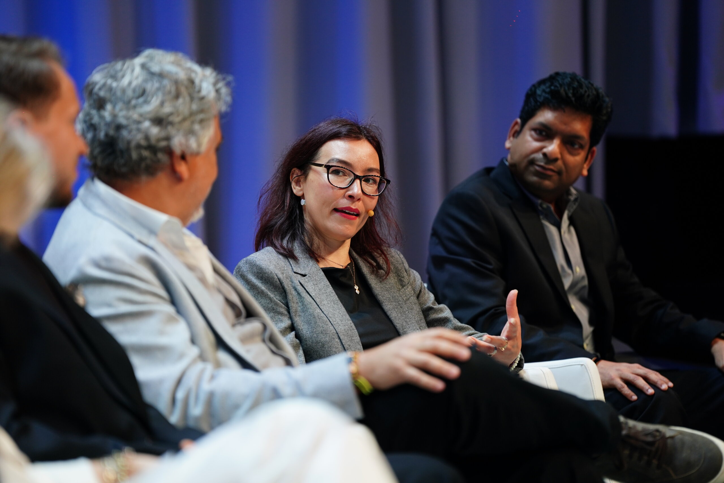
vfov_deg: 6.9
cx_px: 362
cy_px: 242
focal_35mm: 200
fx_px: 4022
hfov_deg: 10.3
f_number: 2.8
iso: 640
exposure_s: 1/250
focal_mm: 200
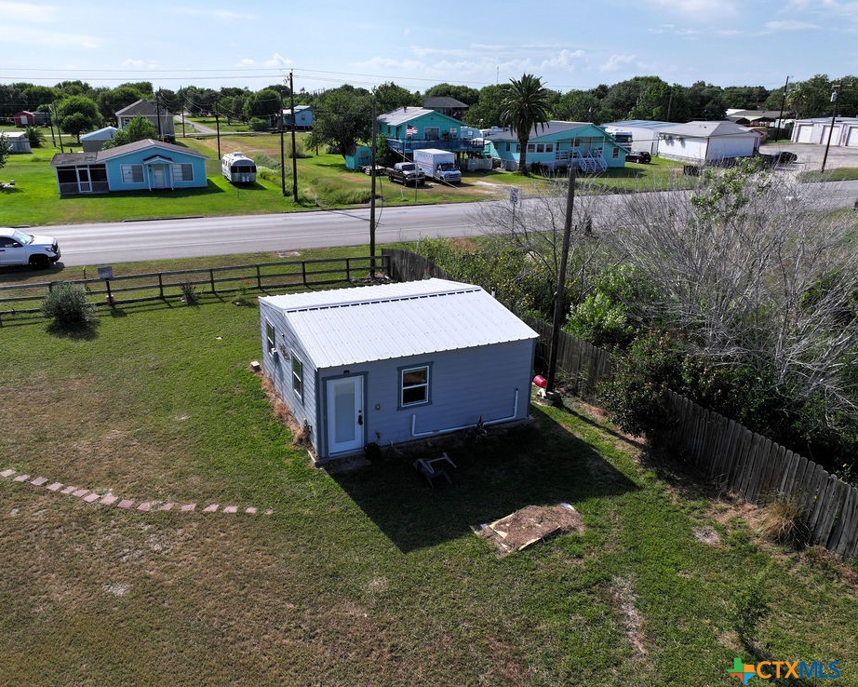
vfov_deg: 54.9
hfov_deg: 65.9
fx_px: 660
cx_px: 386
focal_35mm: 26
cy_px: 347
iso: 160
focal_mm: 12.29
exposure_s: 1/2500
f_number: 2.8
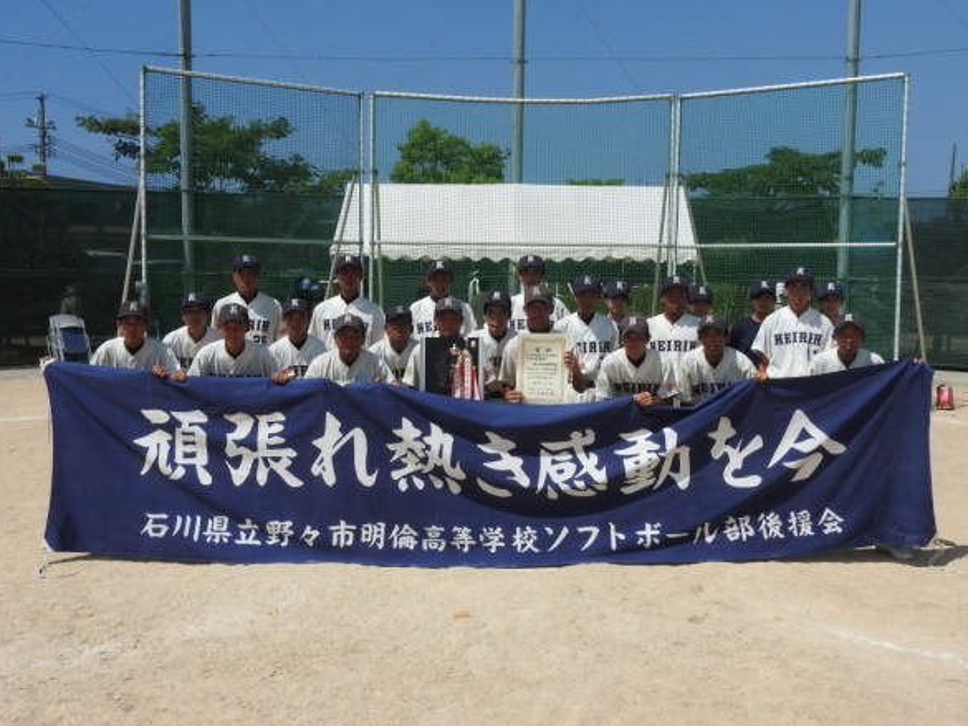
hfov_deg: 45.8
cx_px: 477
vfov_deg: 35.1
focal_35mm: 41
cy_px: 365
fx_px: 1147
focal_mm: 7.2
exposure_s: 1/1600
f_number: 4.2
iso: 100
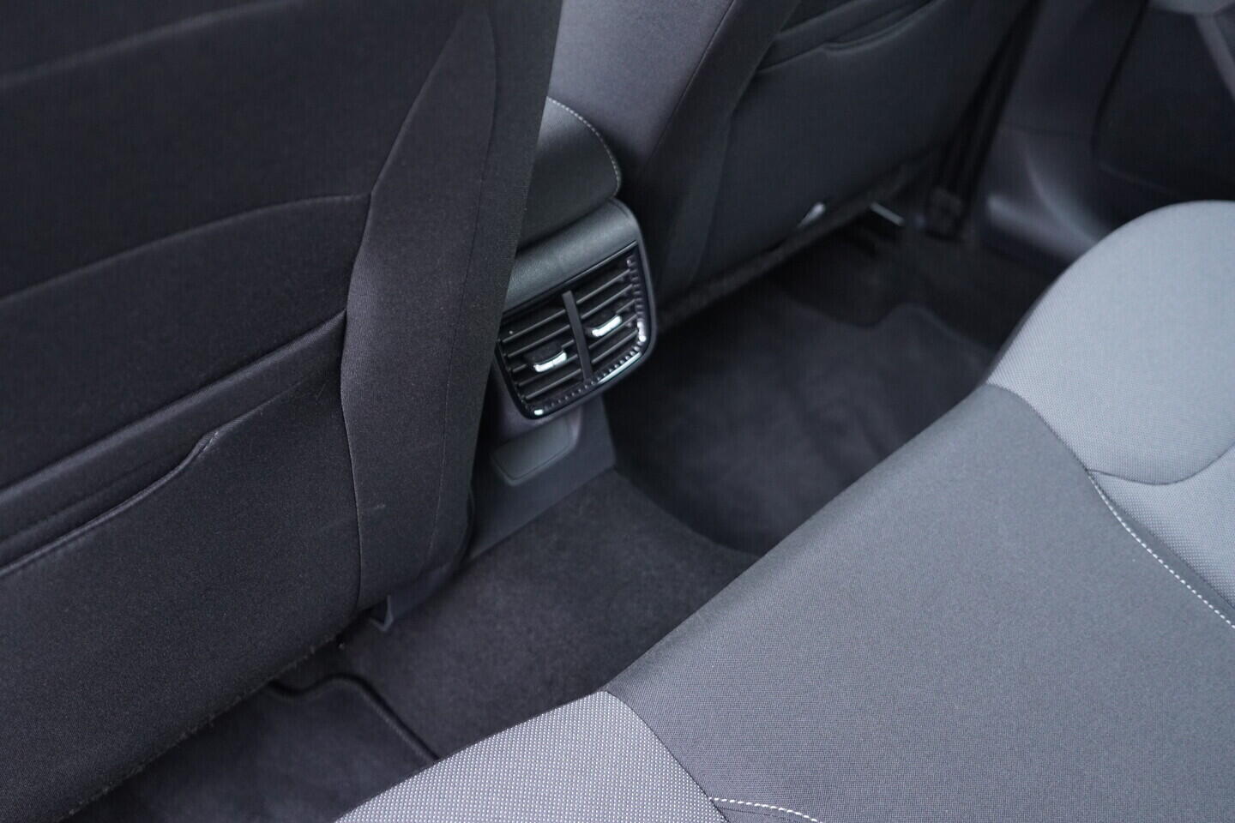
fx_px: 1235
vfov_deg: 36.9
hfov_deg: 53.1
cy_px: 412
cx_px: 618
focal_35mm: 36
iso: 1600
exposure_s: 1/40
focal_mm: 24
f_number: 2.8
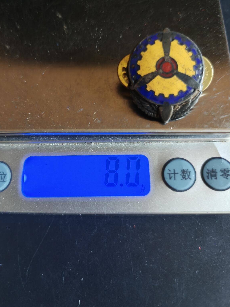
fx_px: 239
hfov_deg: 51.2
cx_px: 98
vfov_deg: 65.3
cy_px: 144
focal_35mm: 27
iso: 400
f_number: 1.6
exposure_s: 1/62
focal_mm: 6.06
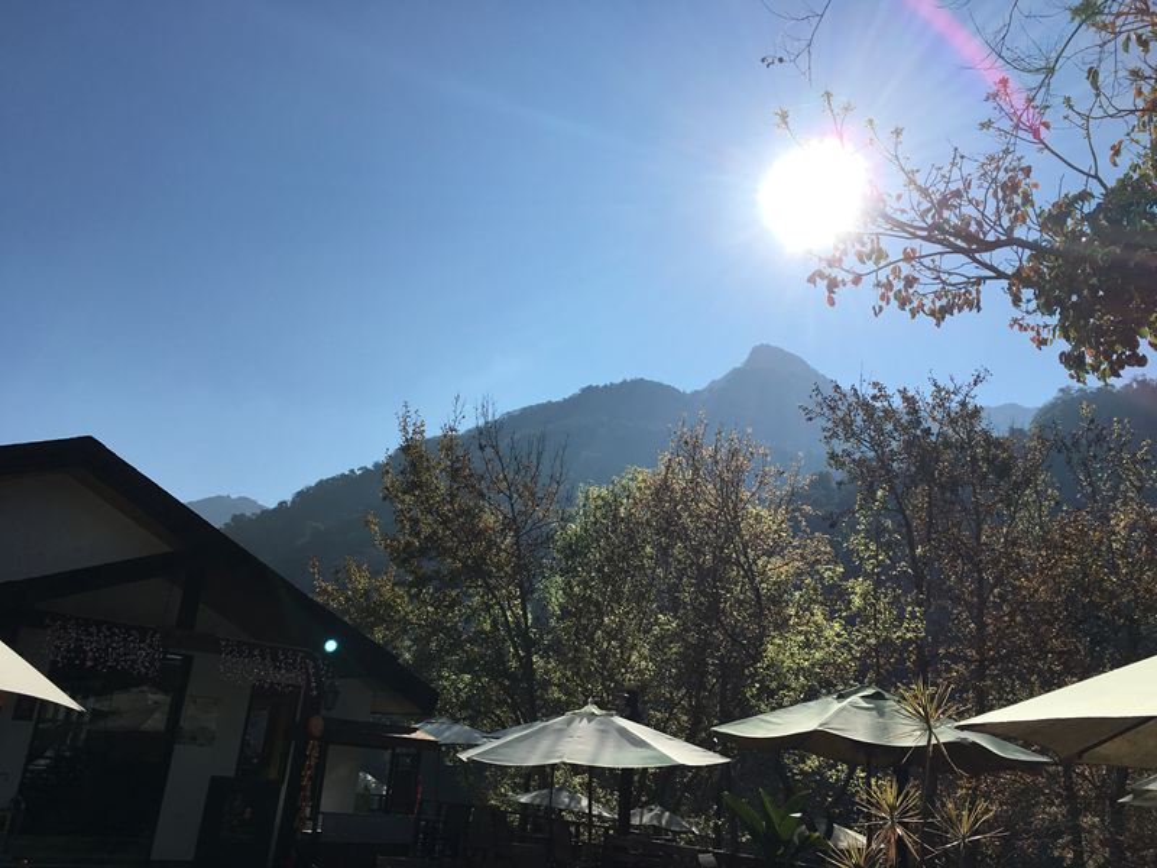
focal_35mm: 29
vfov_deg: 48.2
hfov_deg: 61.7
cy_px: 434
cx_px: 578
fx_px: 969
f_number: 2.2
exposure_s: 1/4049
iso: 25
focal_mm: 4.15
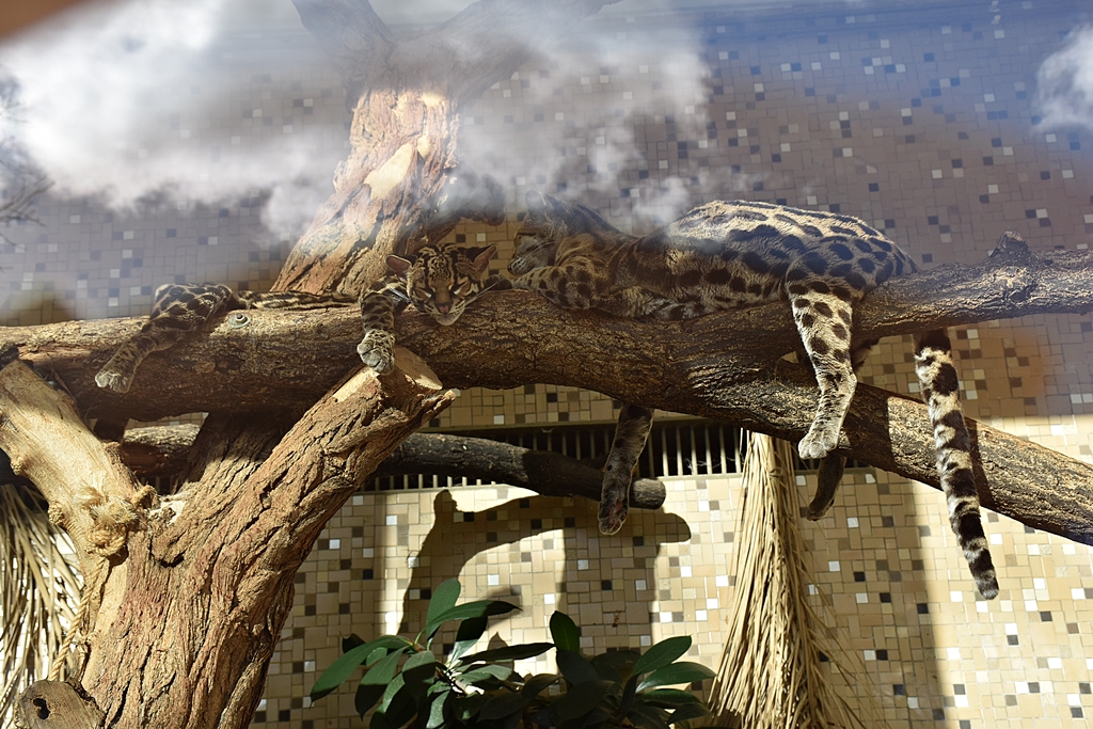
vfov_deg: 25.8
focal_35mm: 52
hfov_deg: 37.8
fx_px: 1594
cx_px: 546
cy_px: 364
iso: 360
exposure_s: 1/250
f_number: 8
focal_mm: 35
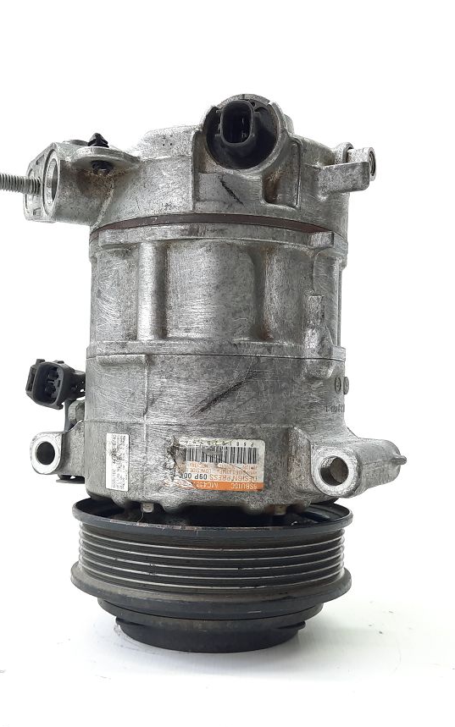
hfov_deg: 34.4
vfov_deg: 52.7
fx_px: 734
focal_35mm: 37
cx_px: 213
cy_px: 380
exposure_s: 1/50
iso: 125
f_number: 2
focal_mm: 4.6
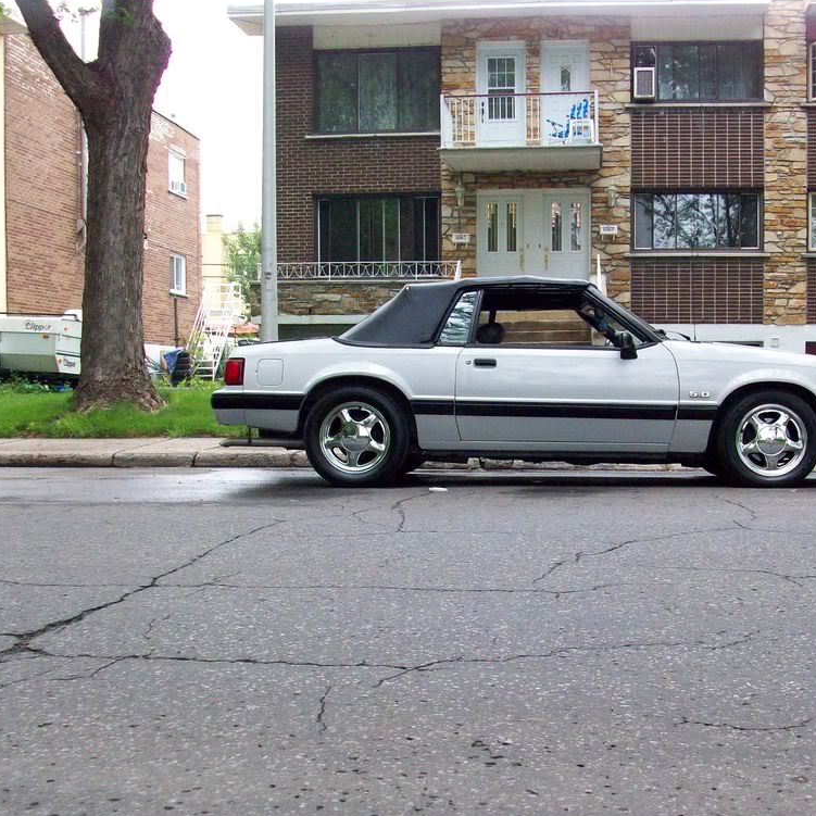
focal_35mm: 41
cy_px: 411
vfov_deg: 40.9
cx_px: 533
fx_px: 1093
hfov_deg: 40.5
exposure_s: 1/126
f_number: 2.8
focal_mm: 5.7
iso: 160
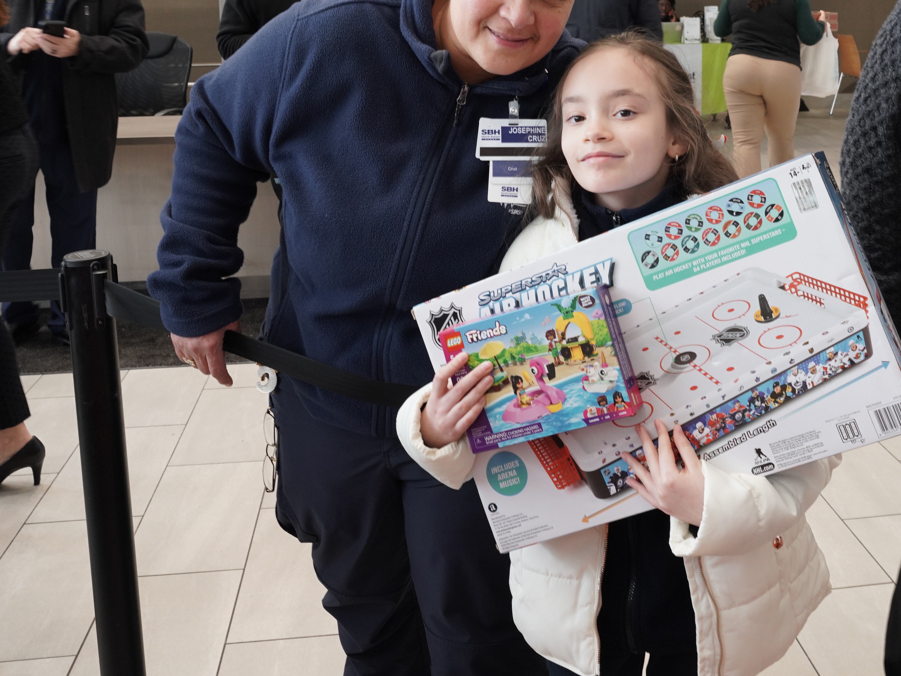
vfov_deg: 33.2
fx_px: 1093
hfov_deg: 44.5
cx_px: 544
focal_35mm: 42
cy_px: 118
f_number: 6.3
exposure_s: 1/30
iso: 800
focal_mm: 20
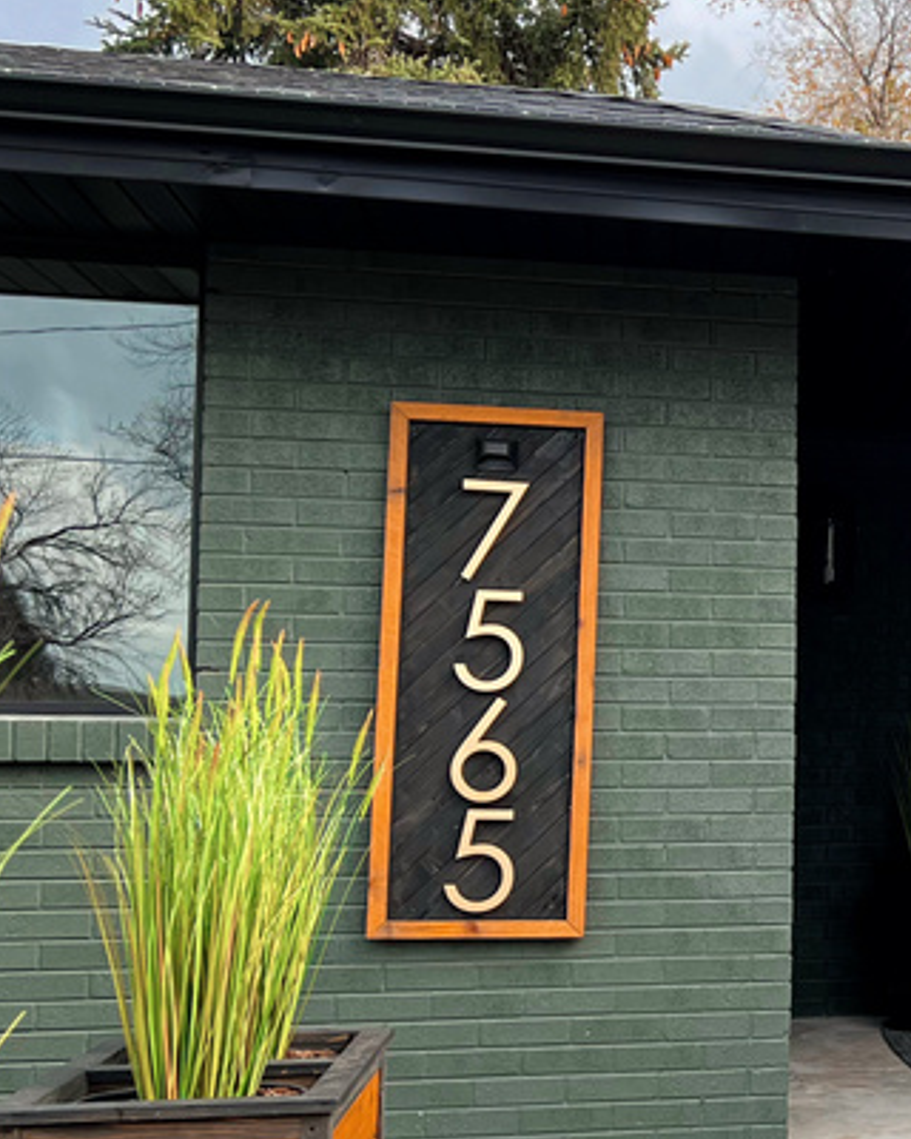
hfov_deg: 21.4
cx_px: 1170
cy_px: 618
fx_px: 2191
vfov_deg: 29.1
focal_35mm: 65
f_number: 1.5
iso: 50
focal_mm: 5.7
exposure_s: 1/621
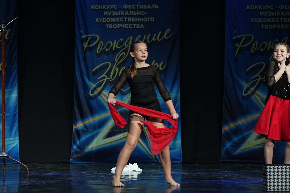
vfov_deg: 6.8
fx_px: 1627
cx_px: 145
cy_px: 96
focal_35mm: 202
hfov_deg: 10.2
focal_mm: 135
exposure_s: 1/400
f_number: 2.8
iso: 1600
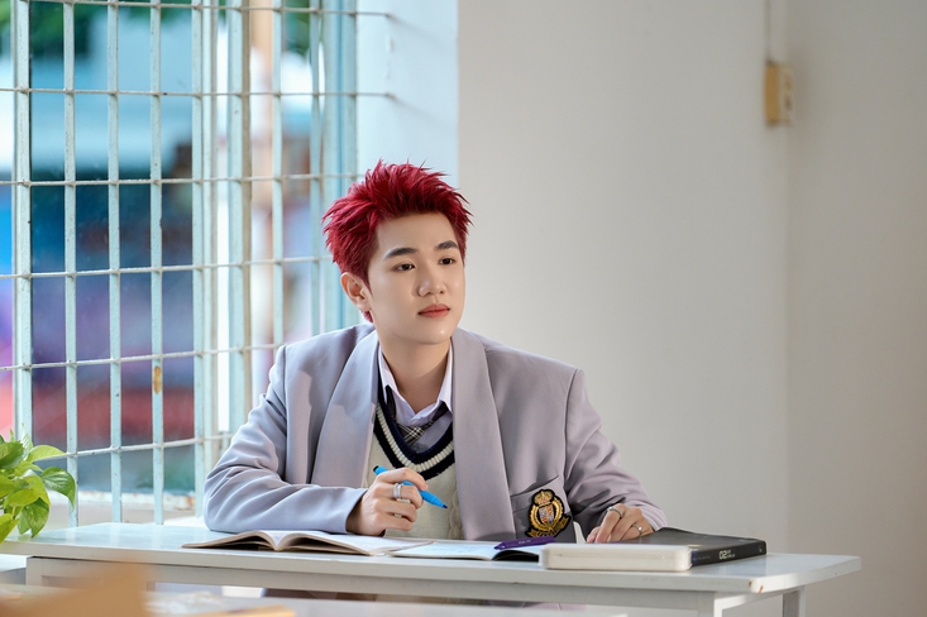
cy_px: 337
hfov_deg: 11.2
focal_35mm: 183
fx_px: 4710
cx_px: 405
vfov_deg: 7.5
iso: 400
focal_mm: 156
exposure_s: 1/250
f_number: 2.8
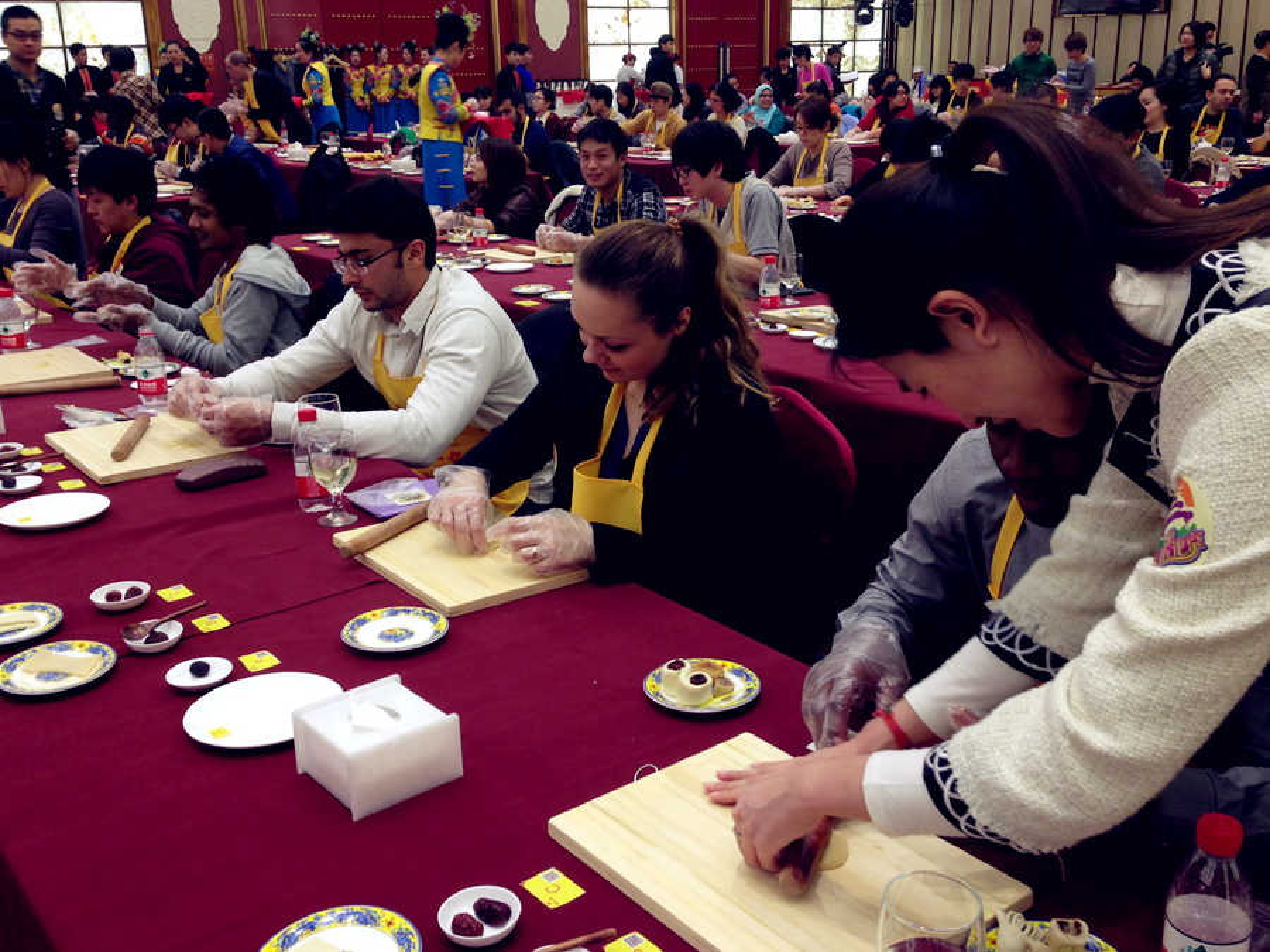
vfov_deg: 42.9
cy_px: 476
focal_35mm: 33
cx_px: 635
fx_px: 1210
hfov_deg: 55.4
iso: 50
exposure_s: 1/40
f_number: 2.4
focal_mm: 4.12
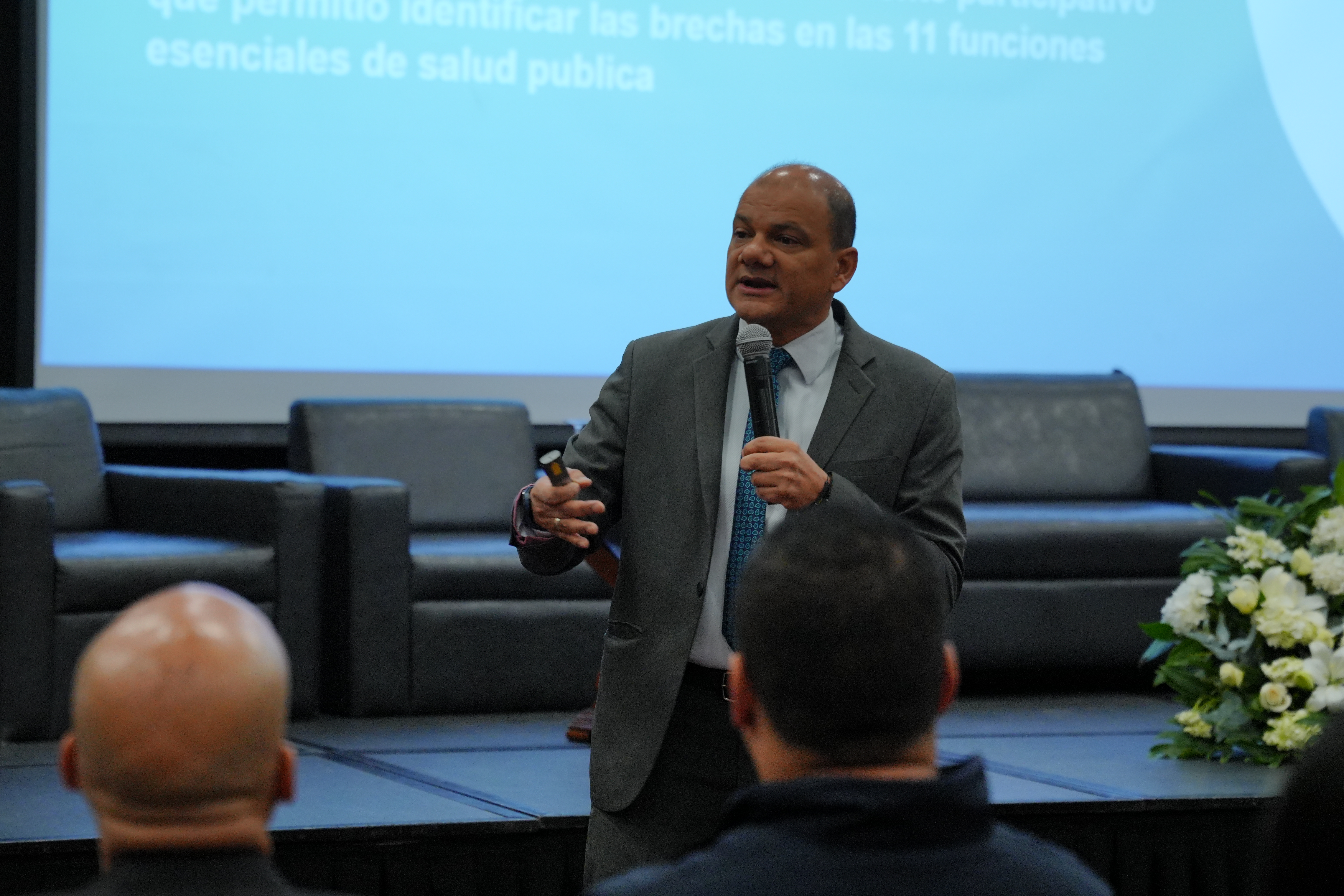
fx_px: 3920
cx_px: 672
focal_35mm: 105
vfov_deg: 13.0
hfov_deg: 19.5
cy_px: 448
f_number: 2.8
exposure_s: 1/80
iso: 1000
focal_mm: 70
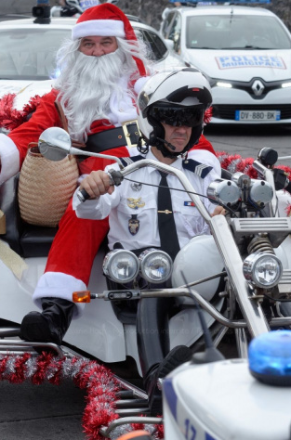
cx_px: 161
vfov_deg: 15.5
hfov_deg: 10.2
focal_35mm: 133
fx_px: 1623
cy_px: 191
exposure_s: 1/320
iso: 500
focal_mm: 70
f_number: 7.1
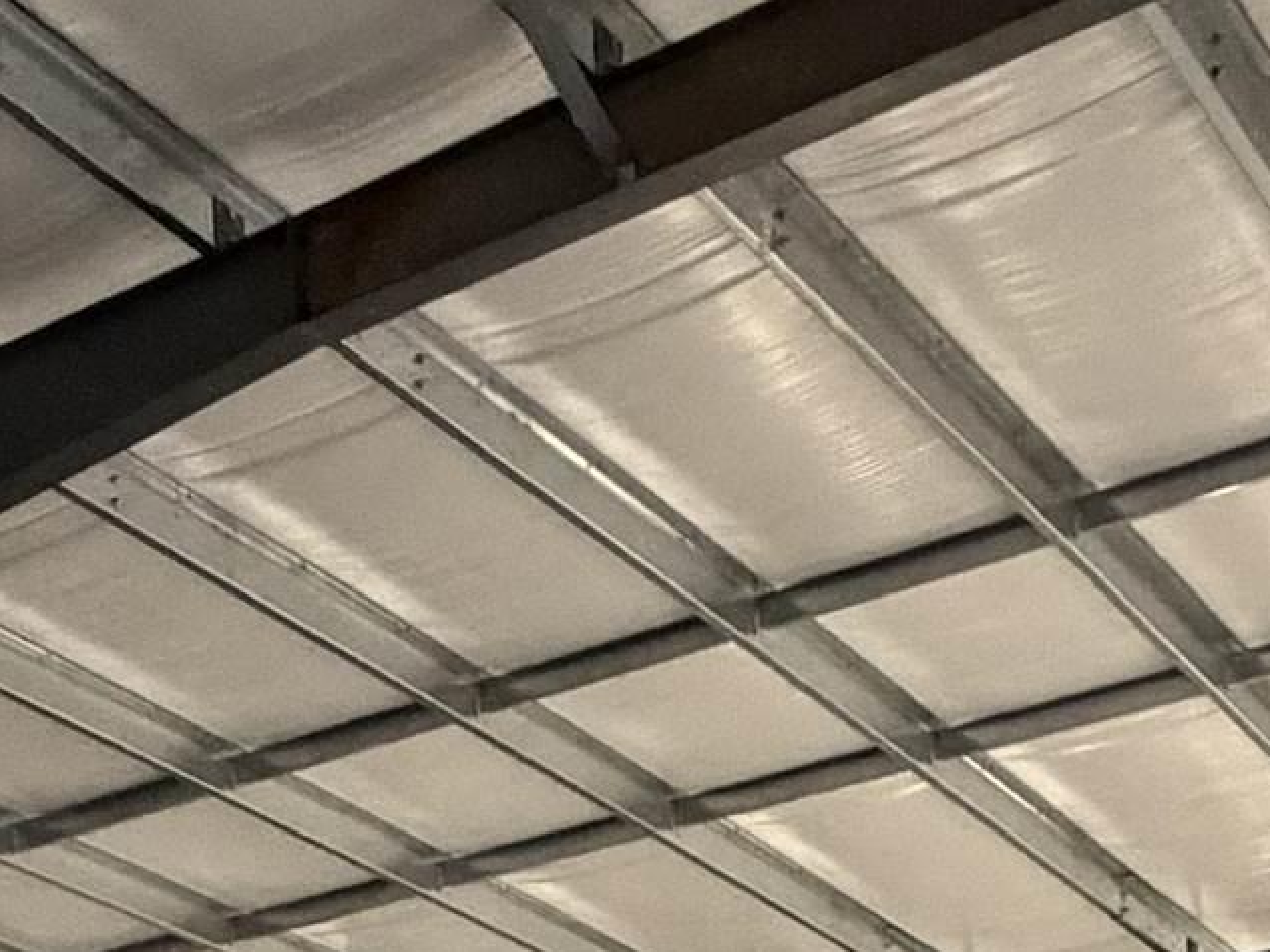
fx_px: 2495
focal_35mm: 68
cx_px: 1059
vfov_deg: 14.8
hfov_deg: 27.8
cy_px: 2215
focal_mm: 2.22
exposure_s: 1/60
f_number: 2.2
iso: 1000
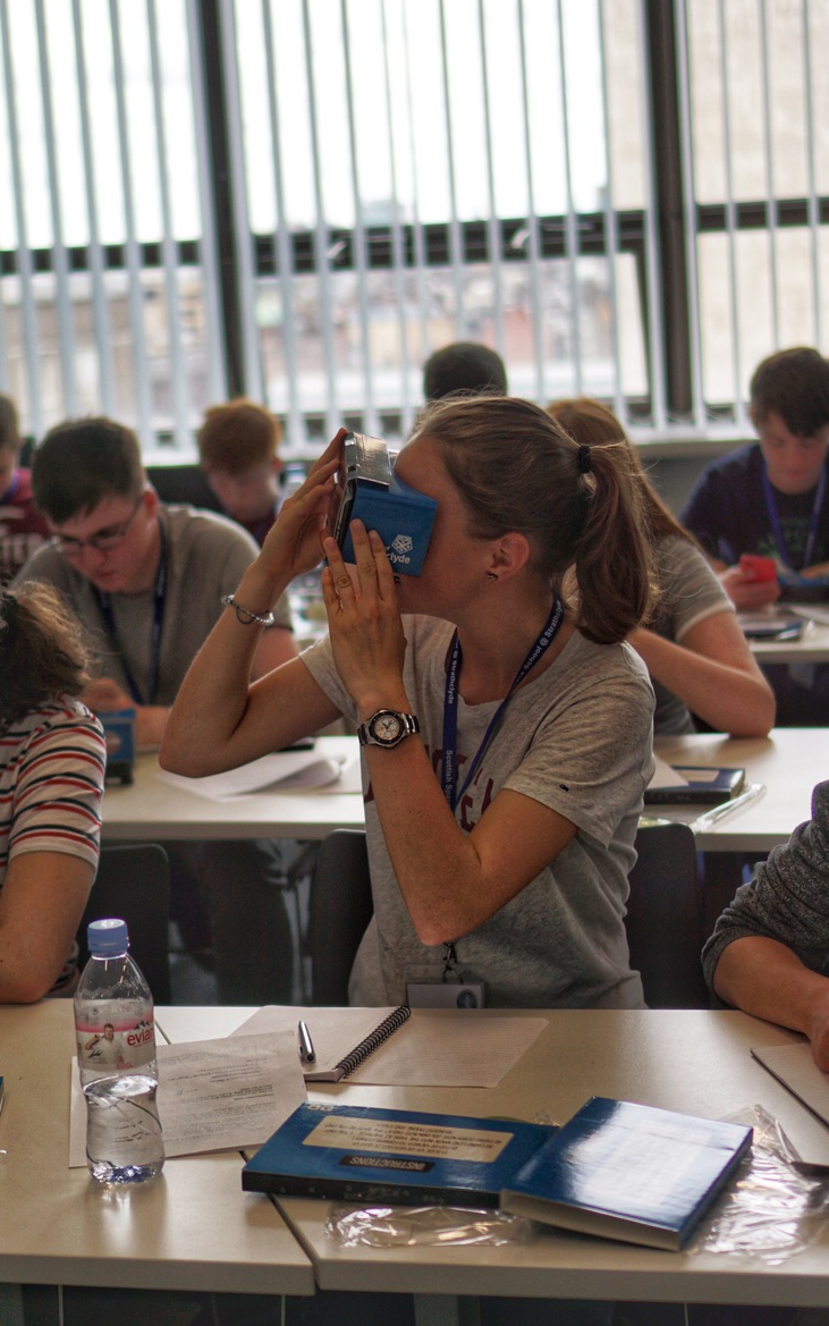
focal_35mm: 69
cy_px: 622
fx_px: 2481
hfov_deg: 19.0
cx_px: 463
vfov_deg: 29.9
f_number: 1.8
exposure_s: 1/800
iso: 100
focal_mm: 35
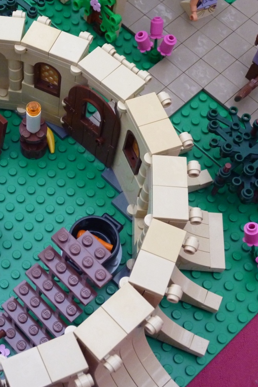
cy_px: 194
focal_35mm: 56
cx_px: 10
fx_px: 602
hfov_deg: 23.3
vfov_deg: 35.6
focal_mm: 6.5
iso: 400
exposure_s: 1/30
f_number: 3.6
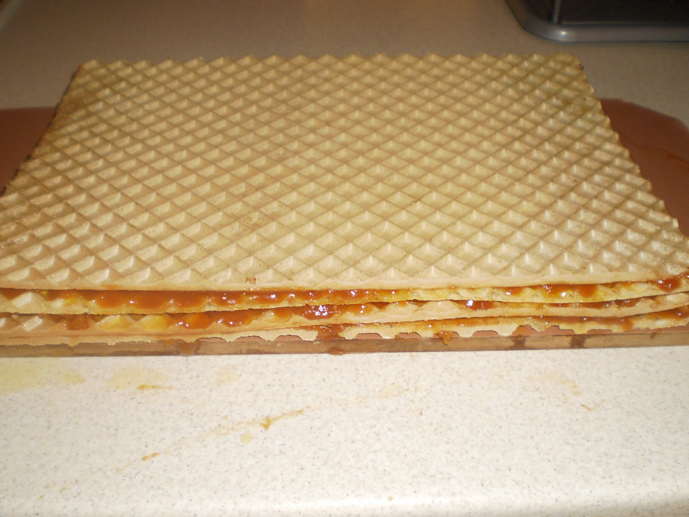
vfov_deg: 39.7
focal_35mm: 36
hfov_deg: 51.4
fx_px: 717
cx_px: 344
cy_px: 258
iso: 125
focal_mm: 6.3
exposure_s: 1/30
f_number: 3.1
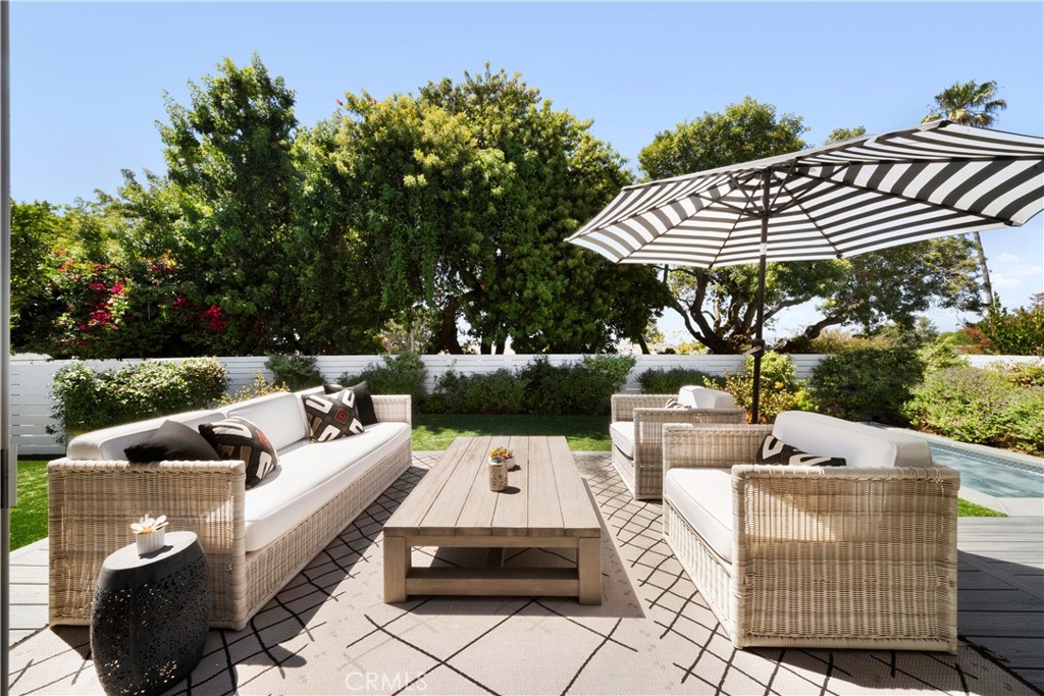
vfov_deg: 90.0
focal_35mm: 12
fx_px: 348
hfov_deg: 112.6
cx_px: 522
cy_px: 348
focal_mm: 12
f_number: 22
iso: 200
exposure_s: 1/30
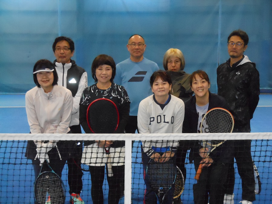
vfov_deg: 19.4
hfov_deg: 25.7
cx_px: 136
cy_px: 102
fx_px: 597
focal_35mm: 76
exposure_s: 1/60
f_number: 4.4
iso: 1250
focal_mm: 13.6
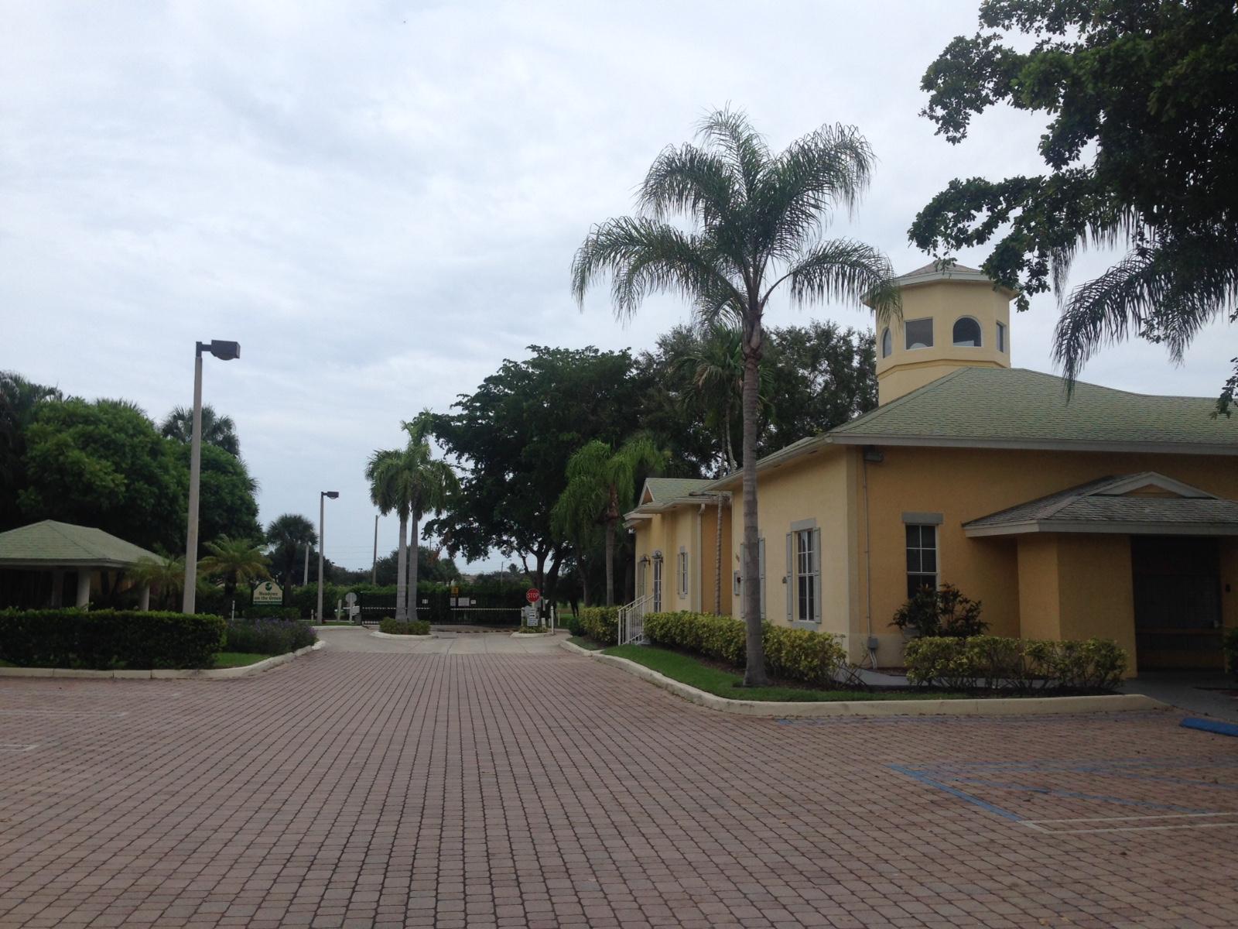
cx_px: 619
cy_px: 464
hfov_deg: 55.4
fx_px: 1180
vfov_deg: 42.9
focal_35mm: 33
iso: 50
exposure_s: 1/1695
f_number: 2.4
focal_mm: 4.12
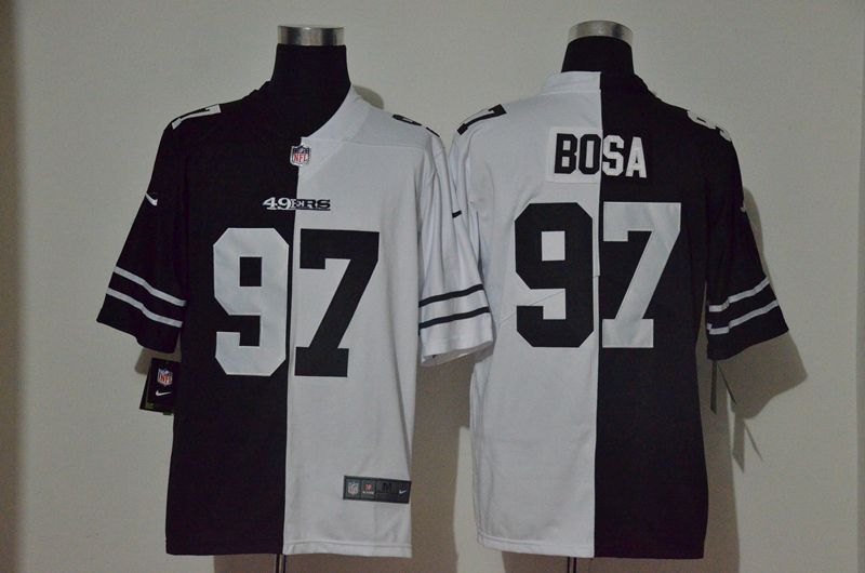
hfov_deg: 29.9
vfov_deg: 20.1
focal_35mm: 68
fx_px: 1619
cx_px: 432
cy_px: 286
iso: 4000
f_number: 4.5
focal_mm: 45
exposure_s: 1/60
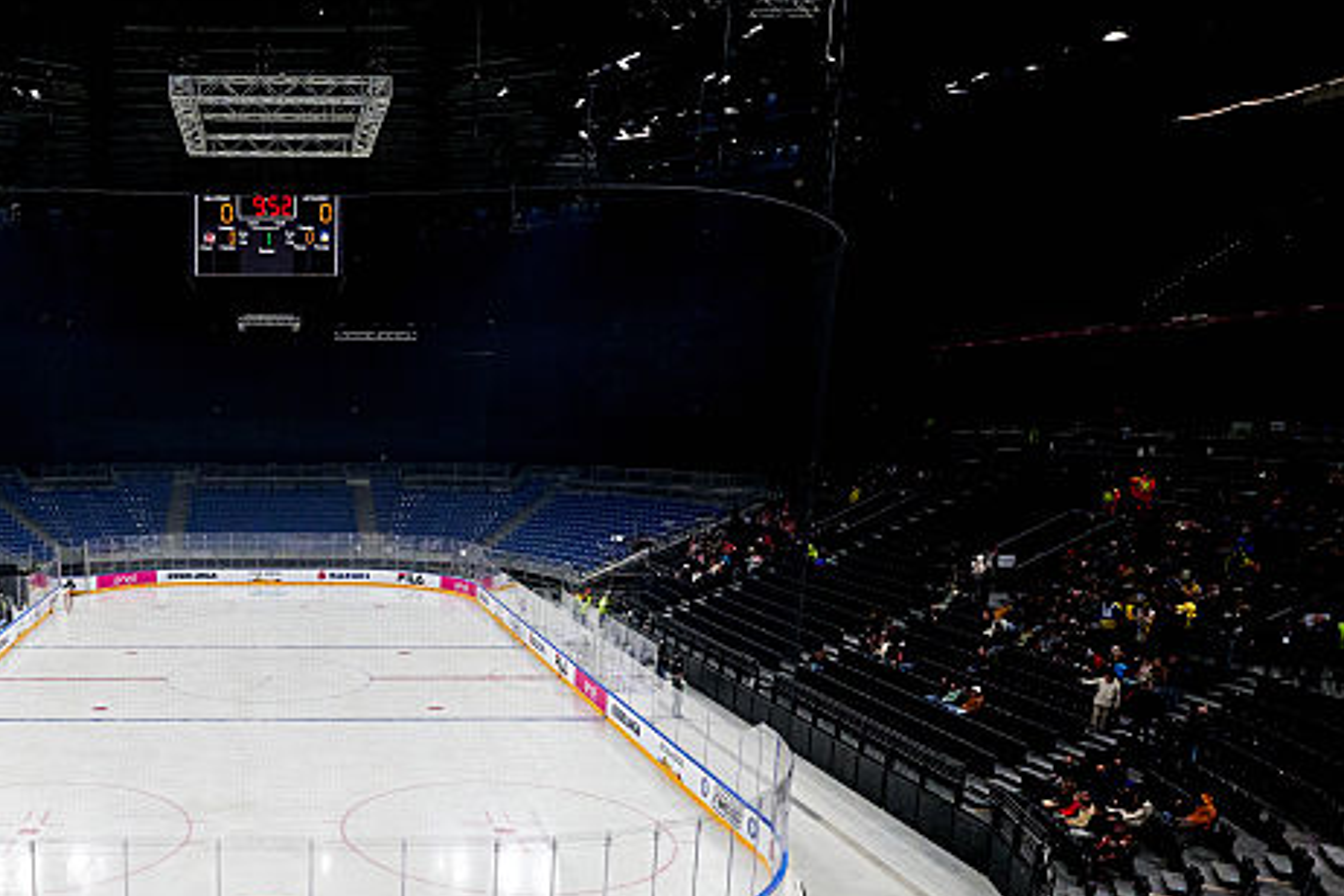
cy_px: 641
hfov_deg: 56.1
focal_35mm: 31
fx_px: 1157
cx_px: 276
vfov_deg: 41.4
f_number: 10
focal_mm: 14
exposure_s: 1/320
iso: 1600
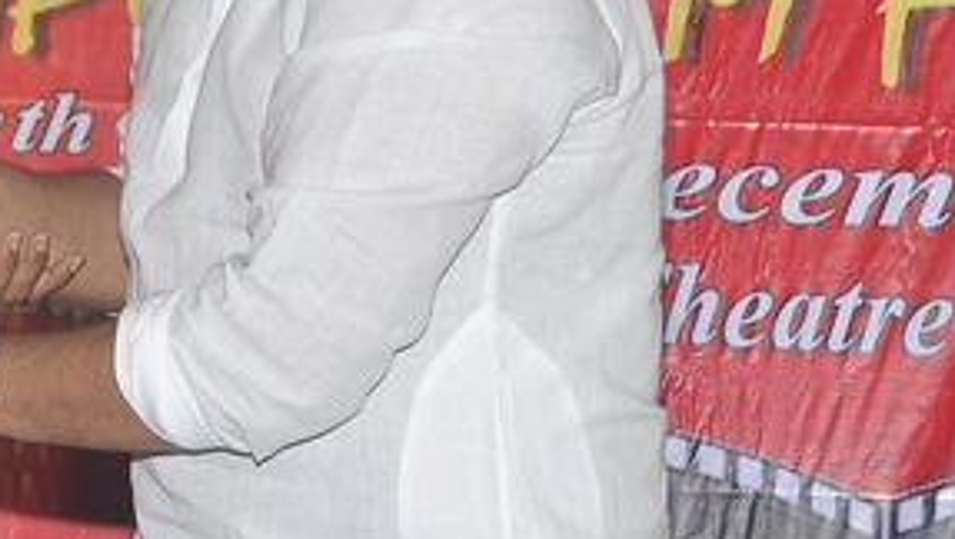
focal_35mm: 262
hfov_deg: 8.2
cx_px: -96
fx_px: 6640
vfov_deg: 4.6
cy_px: 108
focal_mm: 60
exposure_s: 1/125
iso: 250
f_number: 5
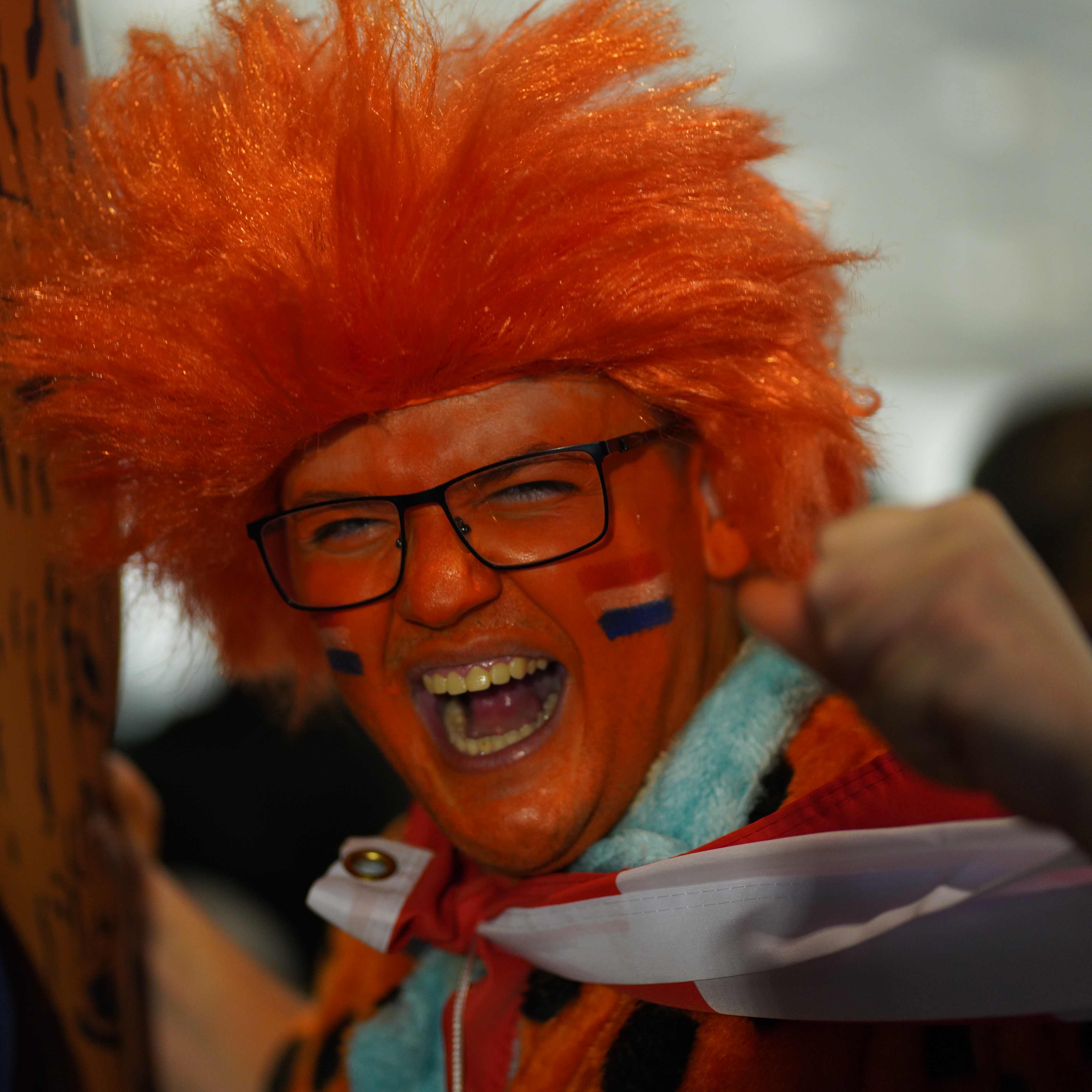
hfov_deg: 16.0
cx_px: 454
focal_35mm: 109
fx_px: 3890
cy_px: 545
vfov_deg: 16.0
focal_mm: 85
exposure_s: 1/125
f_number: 1.8
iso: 1250
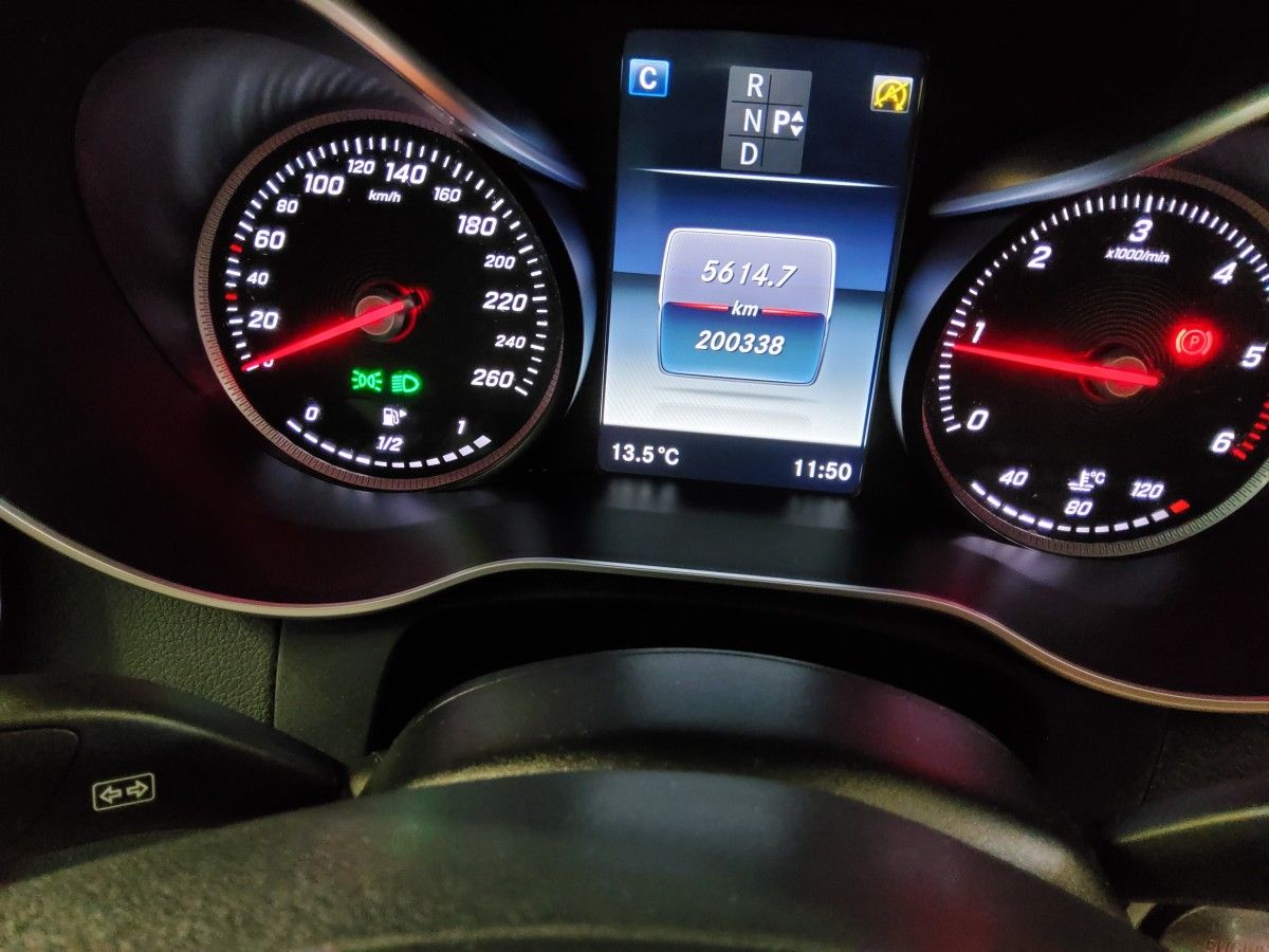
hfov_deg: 67.3
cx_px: 634
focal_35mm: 26
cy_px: 476
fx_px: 953
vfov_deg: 53.1
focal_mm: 3.08
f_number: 2
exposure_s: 1/33
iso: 1000
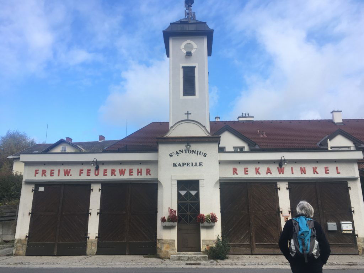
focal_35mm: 29
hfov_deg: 61.7
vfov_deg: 48.2
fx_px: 305
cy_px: 136
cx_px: 182
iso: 25
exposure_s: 1/458
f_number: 2.2
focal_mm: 4.15
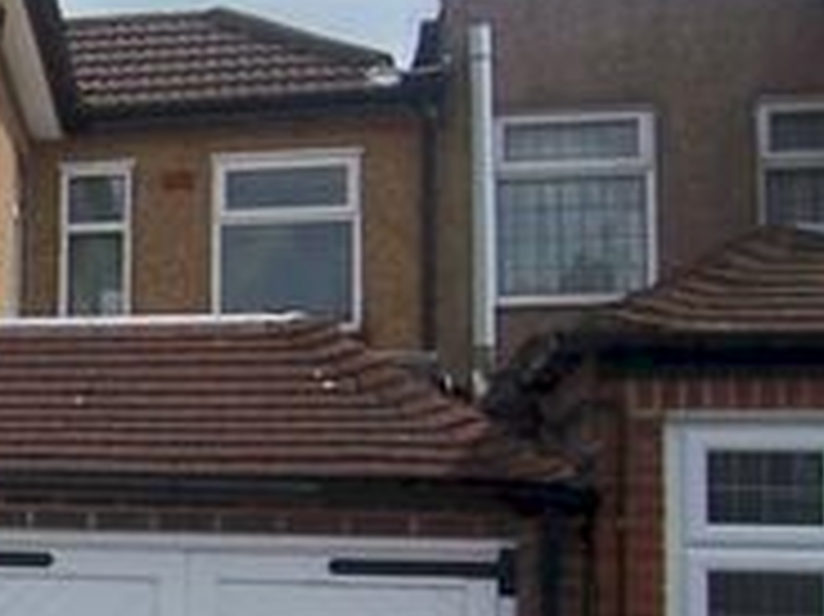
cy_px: 470
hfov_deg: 17.9
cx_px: -653
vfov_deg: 16.7
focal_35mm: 88
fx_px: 2093
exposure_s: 1/250
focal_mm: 3.8
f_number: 5.6
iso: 64
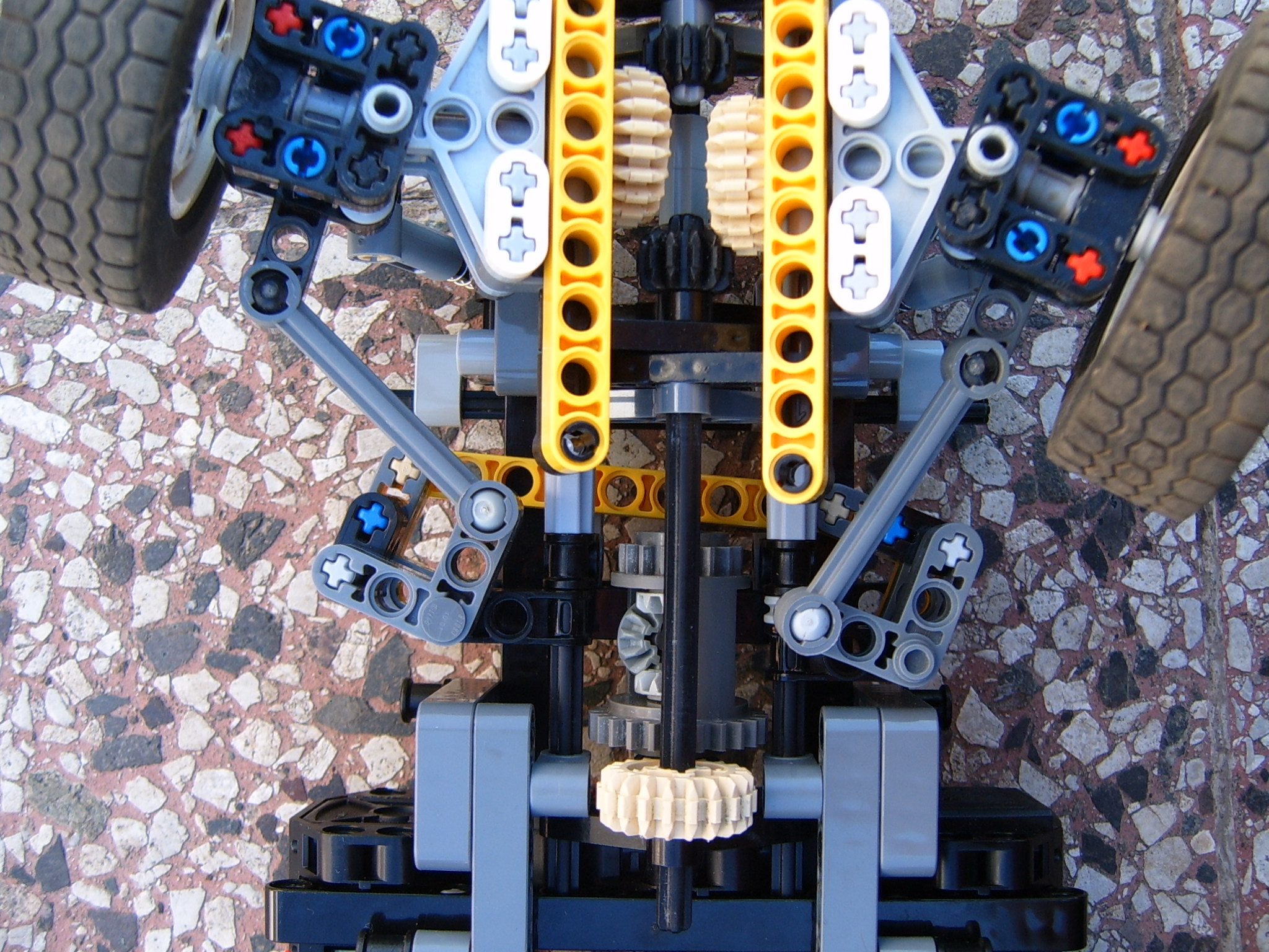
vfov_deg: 37.7
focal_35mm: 38
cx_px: 634
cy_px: 476
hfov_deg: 49.0
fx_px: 1393
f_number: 2.8
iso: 63
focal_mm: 5.8
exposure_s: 1/90
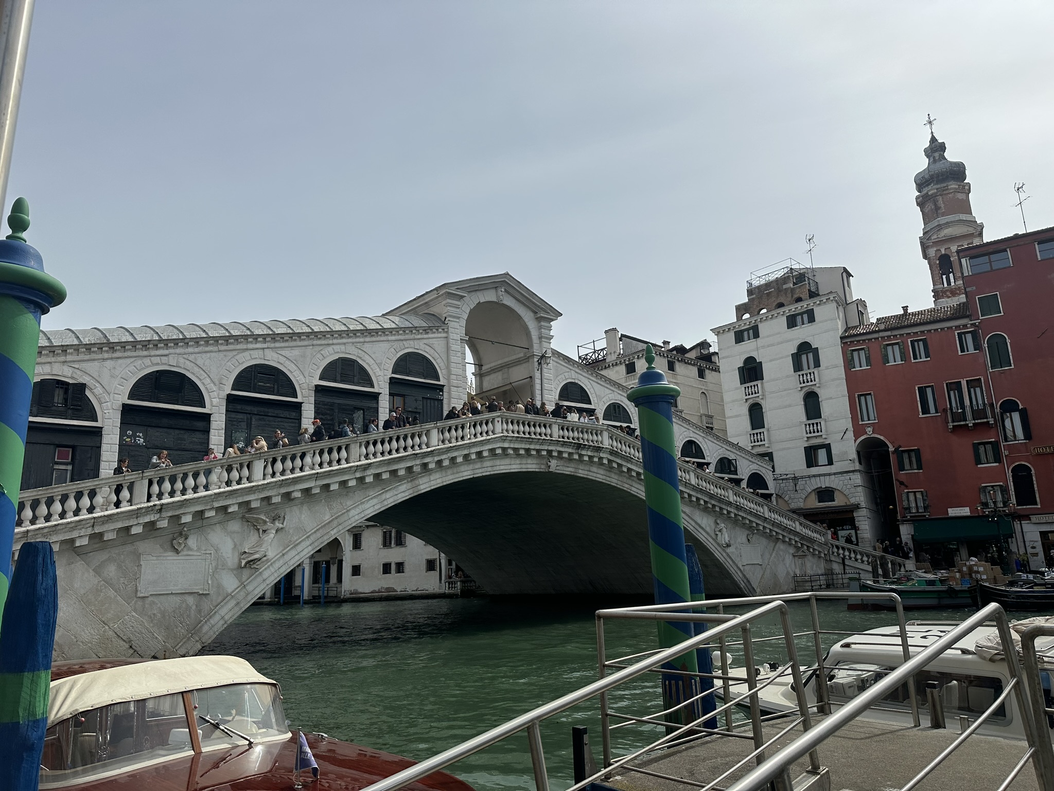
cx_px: 527
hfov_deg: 71.6
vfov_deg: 56.8
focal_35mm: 24
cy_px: 396
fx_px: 731
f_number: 1.78
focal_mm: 6.86
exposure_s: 1/9709
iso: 80
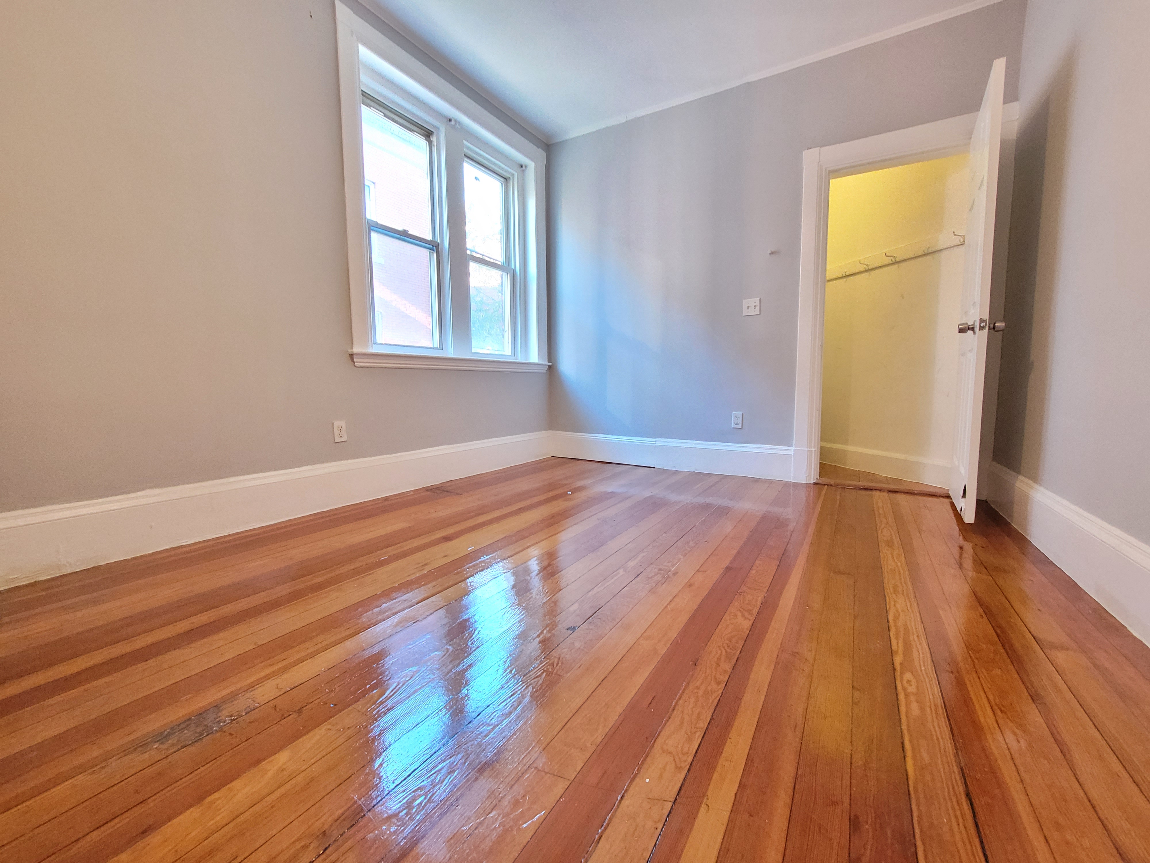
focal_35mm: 13
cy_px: 432
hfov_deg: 106.2
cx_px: 575
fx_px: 432
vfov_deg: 89.9
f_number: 2.2
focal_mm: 1.74
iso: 500
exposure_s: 1/29
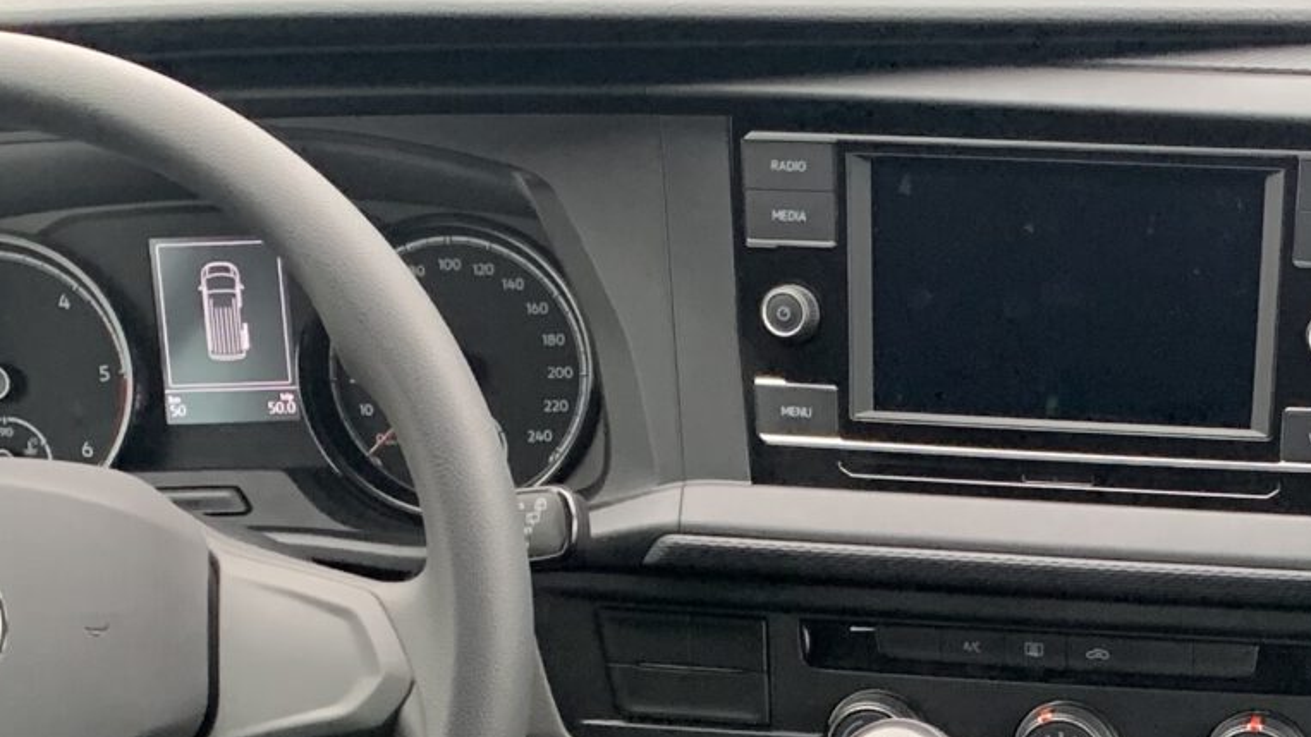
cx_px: 1306
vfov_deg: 12.1
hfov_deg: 21.7
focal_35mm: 95
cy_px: 1161
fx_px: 3302
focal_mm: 4.25
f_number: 1.8
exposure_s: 1/60
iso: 200
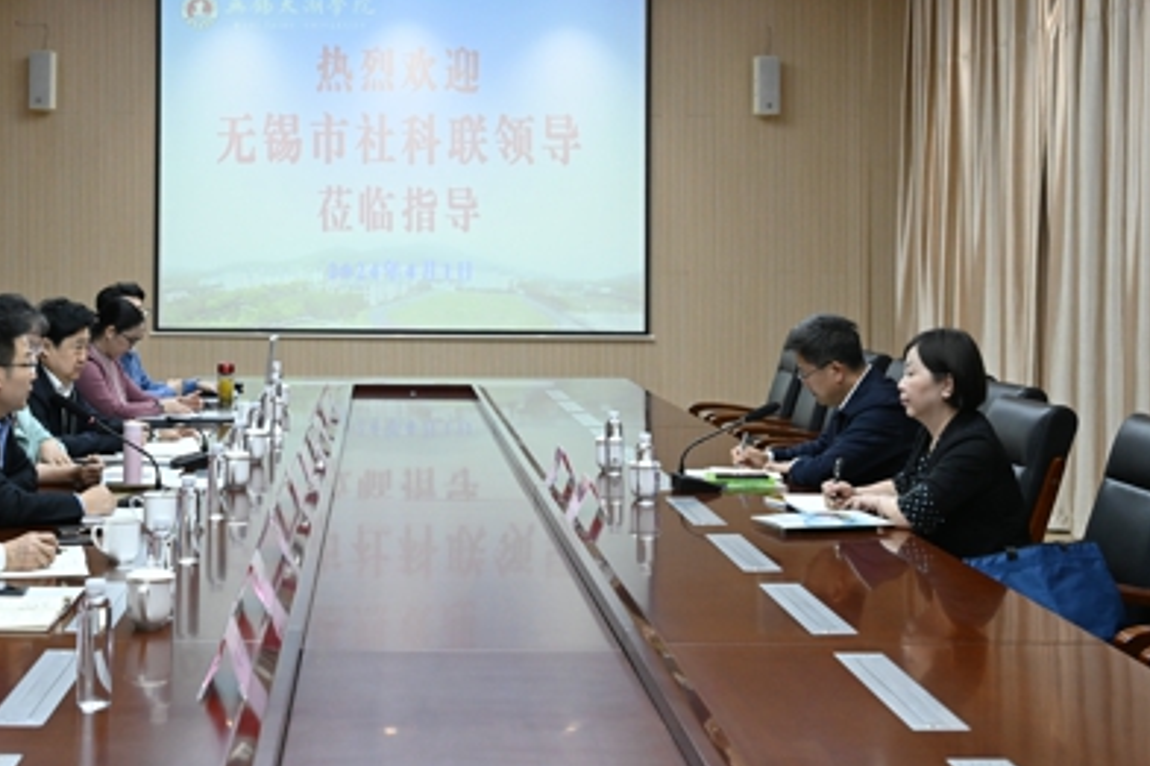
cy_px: 216
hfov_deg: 33.3
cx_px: 422
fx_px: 1912
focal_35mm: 60
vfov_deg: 22.5
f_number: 4
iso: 2200
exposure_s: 1/250
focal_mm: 34.5
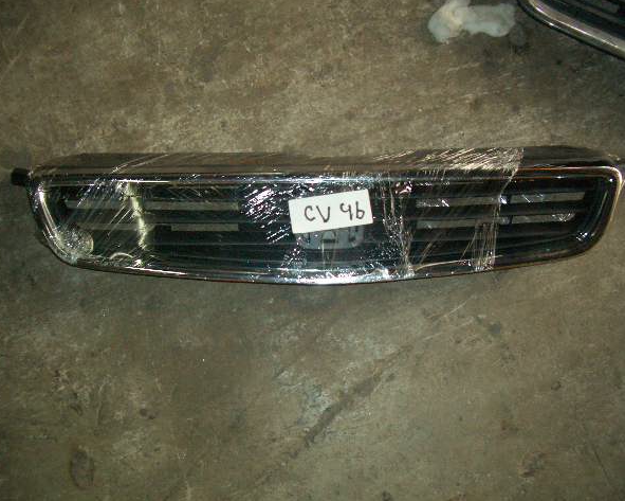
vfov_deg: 40.1
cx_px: 314
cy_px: 249
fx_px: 685
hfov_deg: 49.1
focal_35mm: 37
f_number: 2.6
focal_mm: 5.8
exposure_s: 1/60
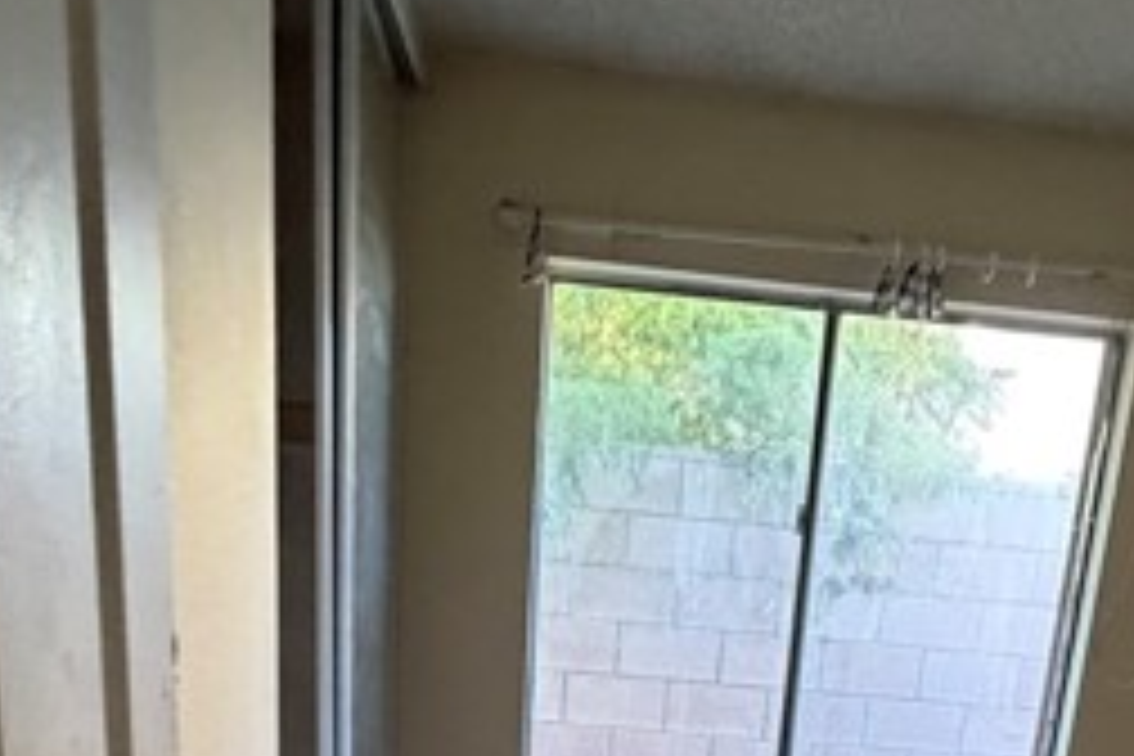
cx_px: 662
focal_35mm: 37
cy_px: 936
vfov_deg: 30.0
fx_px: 1165
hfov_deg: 51.6
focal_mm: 2.22
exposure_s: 1/60
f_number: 2.2
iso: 640
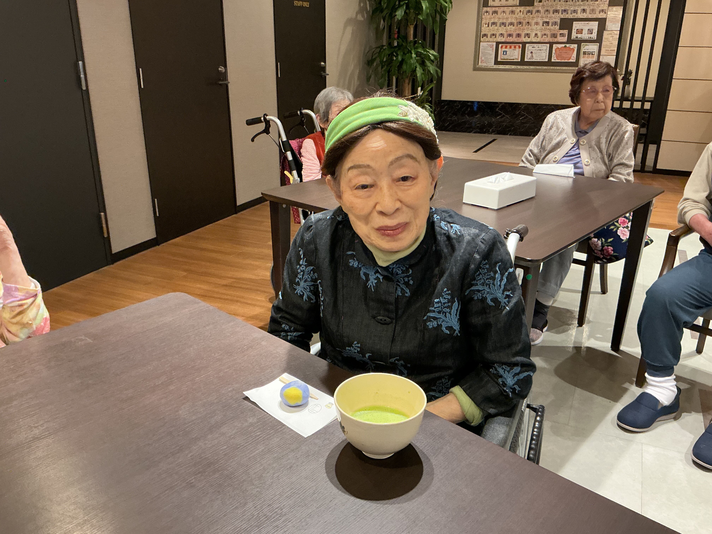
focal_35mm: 29
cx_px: 356
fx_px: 596
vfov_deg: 48.2
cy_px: 267
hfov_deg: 61.7
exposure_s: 1/60
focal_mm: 3
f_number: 1.8
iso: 250
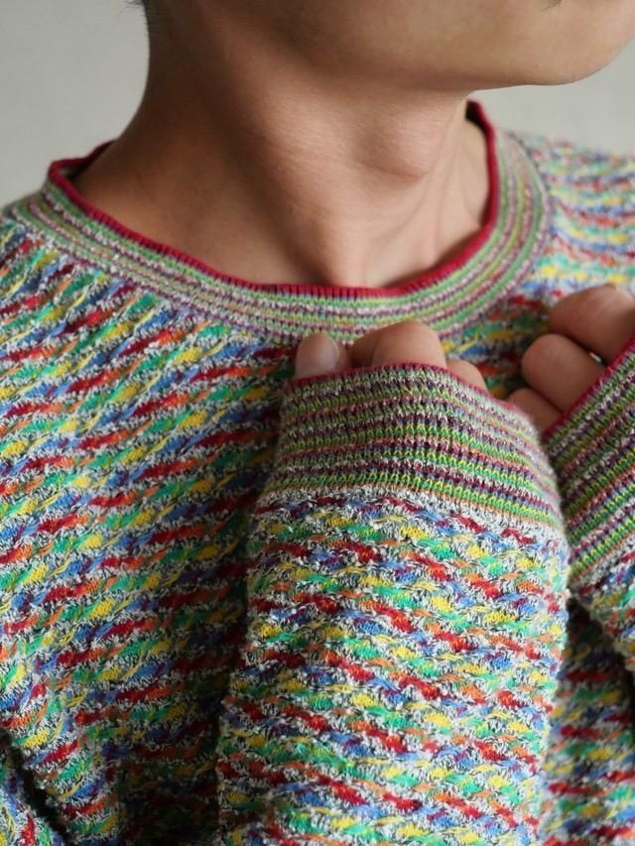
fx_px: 1663
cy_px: 423
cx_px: 318
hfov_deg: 21.6
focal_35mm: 68
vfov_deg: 28.6
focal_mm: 34
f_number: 3.8
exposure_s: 1/80
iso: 2500
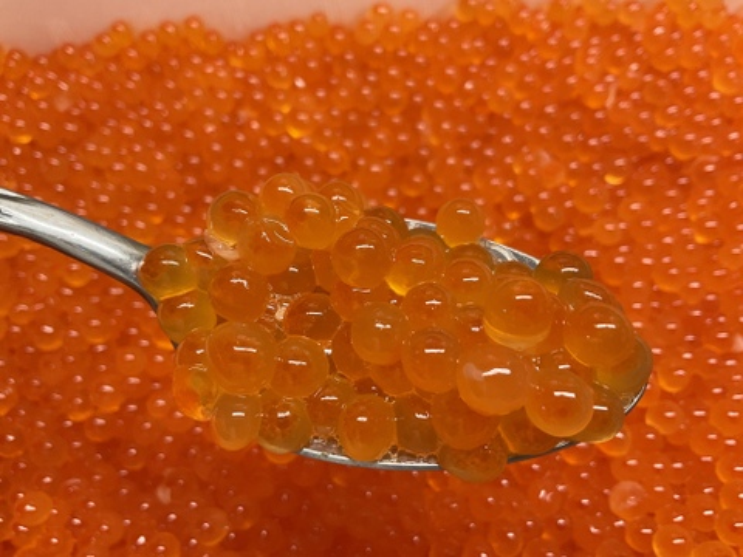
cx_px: 372
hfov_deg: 61.7
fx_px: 622
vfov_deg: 48.2
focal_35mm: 29
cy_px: 278
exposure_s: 1/60
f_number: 1.8
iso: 64
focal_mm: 3
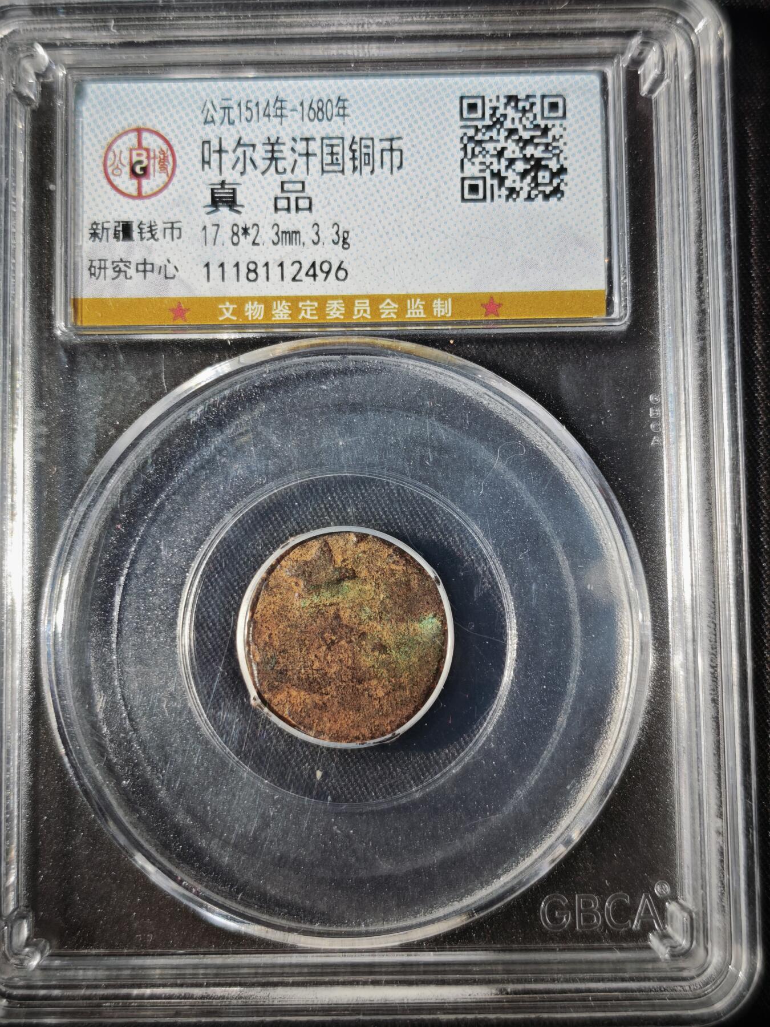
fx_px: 1483
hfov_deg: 29.1
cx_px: 385
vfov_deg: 38.2
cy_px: 514
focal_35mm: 50
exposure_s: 1/100
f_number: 1.63
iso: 64
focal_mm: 5.85
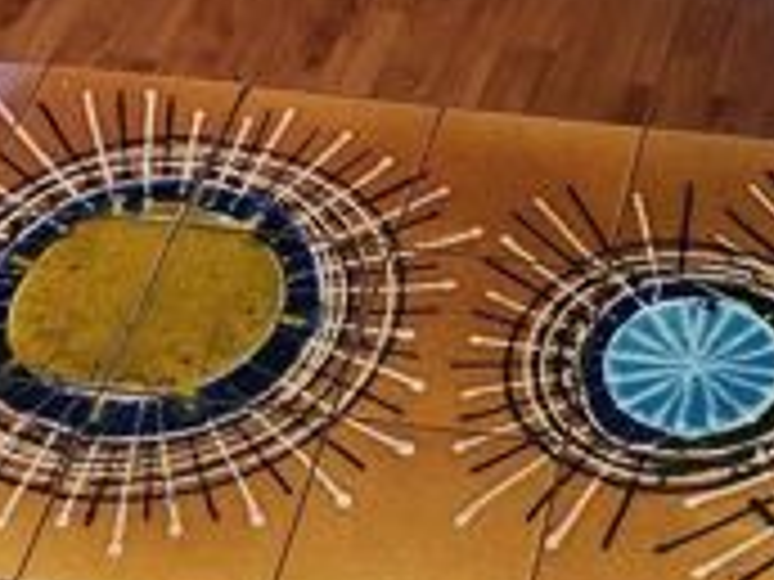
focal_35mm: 67
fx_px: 1498
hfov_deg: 28.1
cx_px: 666
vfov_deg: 20.9
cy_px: 629
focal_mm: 5
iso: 1000
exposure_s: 1/25
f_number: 1.8
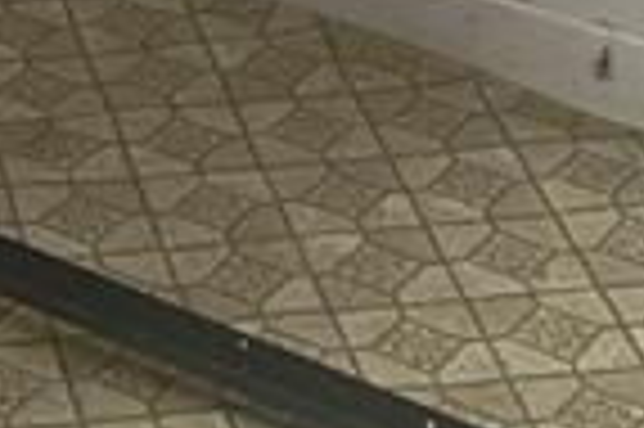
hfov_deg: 10.5
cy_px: -1000
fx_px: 3466
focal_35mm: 194
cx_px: 32
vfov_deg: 6.3
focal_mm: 4.2
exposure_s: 1/72
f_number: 1.6
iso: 125
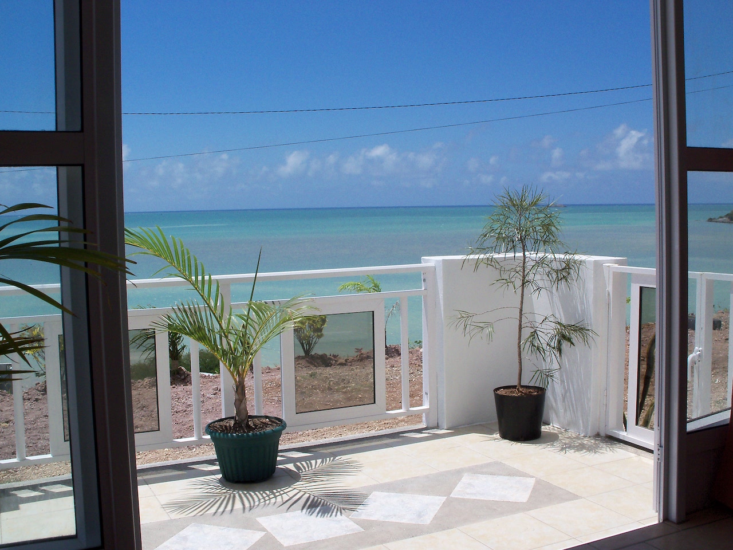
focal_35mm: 40
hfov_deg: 46.8
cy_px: 275
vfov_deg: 36.0
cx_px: 366
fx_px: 847
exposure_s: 1/800
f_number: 5.6
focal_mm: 7.2
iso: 80
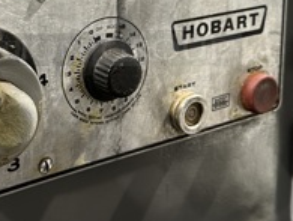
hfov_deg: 25.6
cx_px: 75
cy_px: -14
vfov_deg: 19.0
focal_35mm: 75
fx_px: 636
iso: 500
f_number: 1.78
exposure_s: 1/60
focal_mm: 6.86
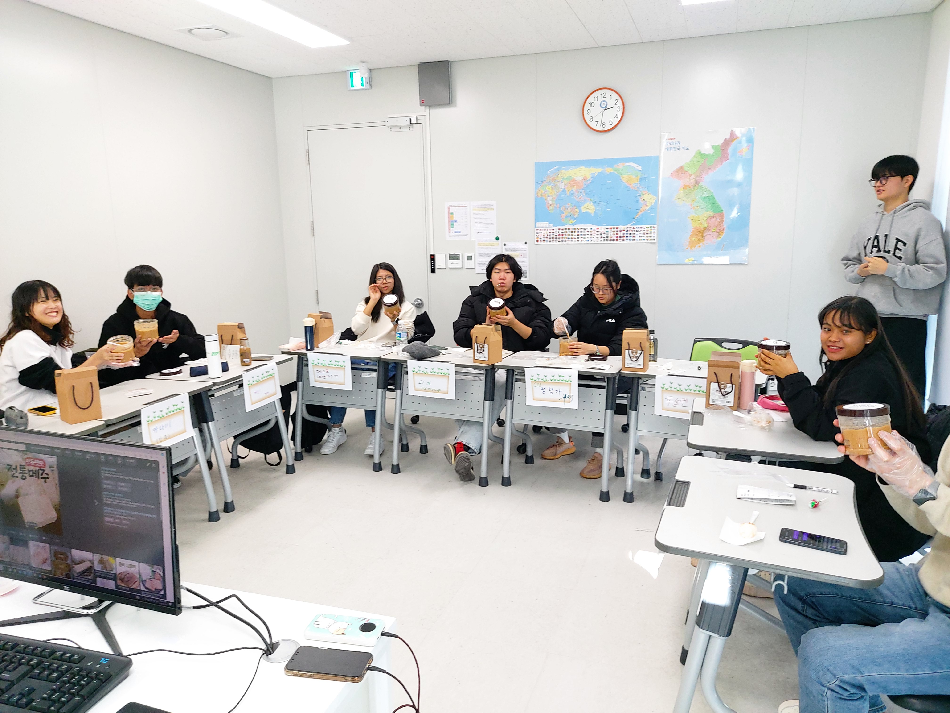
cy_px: 356
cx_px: 475
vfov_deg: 54.9
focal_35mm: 25
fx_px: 686
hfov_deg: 69.4
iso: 160
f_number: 2
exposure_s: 1/60
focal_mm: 4.58
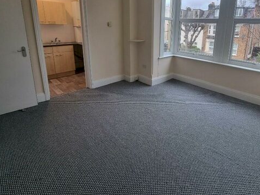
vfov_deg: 67.0
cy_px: 67
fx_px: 143
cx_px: 160
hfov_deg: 83.3
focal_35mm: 19
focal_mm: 2.2
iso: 64
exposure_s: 1/50
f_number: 2.2
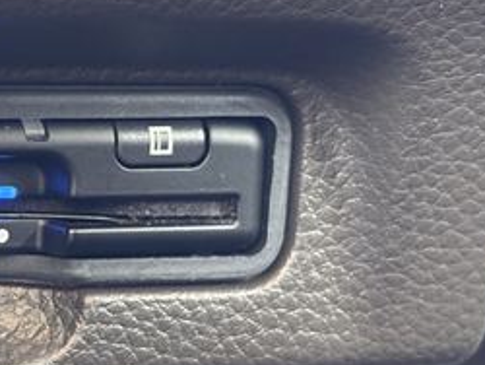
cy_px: 204
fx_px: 1865
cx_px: -111
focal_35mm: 133
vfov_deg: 11.2
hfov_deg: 14.3
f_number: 1.6
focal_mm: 5.96
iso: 400
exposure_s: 1/20
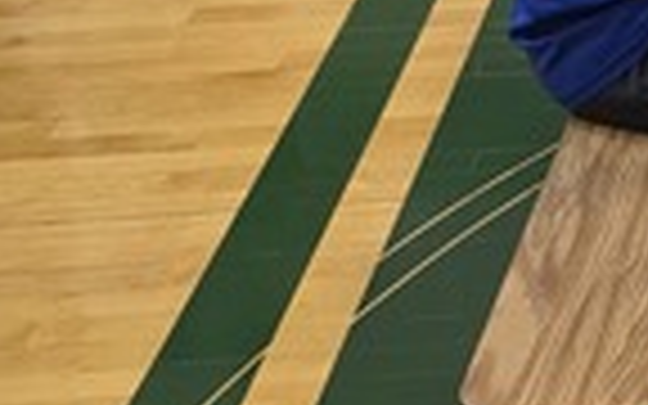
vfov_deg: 9.4
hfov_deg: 13.4
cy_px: -212
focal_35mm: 135
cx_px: 1264
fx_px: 2384
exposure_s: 1/62.5
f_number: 1.7
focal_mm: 6.3
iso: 160
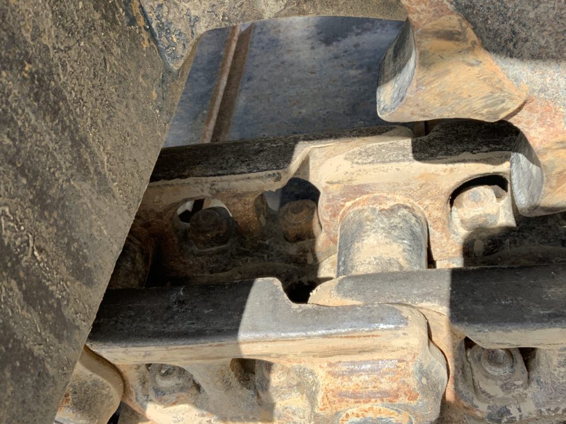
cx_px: 352
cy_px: 169
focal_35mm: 41
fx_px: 670
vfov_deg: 35.0
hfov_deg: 45.4
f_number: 1.8
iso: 16
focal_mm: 3
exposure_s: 1/606
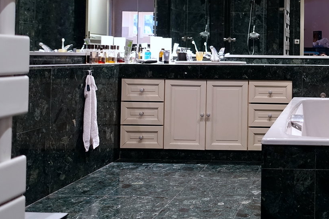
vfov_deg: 28.2
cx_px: 306
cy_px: 51
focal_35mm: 47
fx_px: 430
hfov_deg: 38.5
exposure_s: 1/30
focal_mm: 8.8
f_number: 1.8
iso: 500
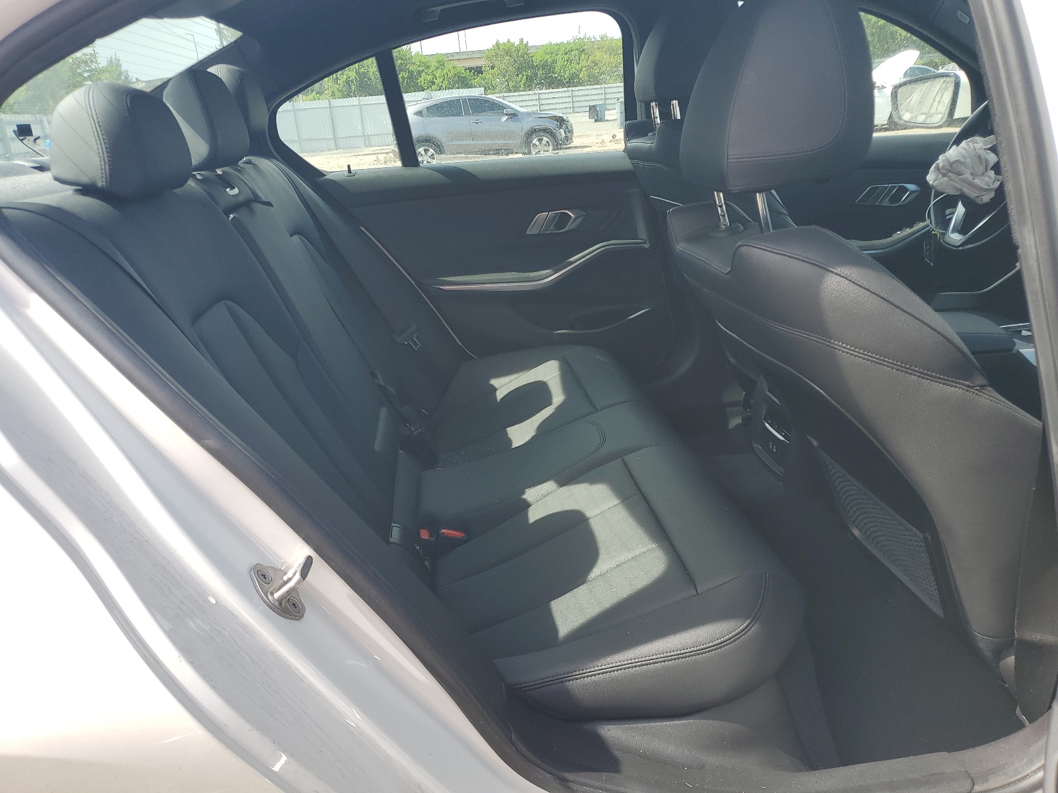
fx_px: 795
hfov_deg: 67.3
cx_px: 529
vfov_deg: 53.1
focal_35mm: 26
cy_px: 396
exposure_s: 1/833
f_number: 1.5
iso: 50
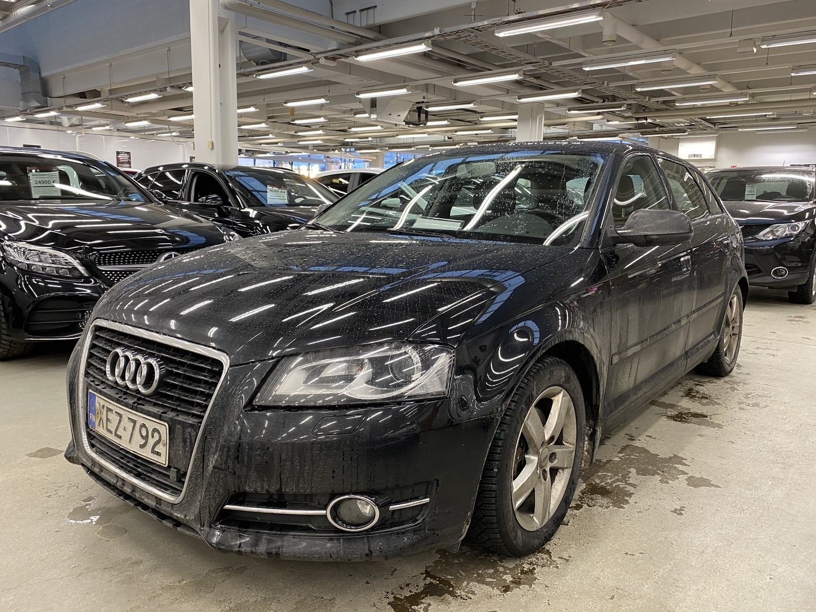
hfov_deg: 67.3
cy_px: 306
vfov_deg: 53.1
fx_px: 613
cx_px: 408
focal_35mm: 26
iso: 125
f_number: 1.8
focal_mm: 4.25
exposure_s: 1/50
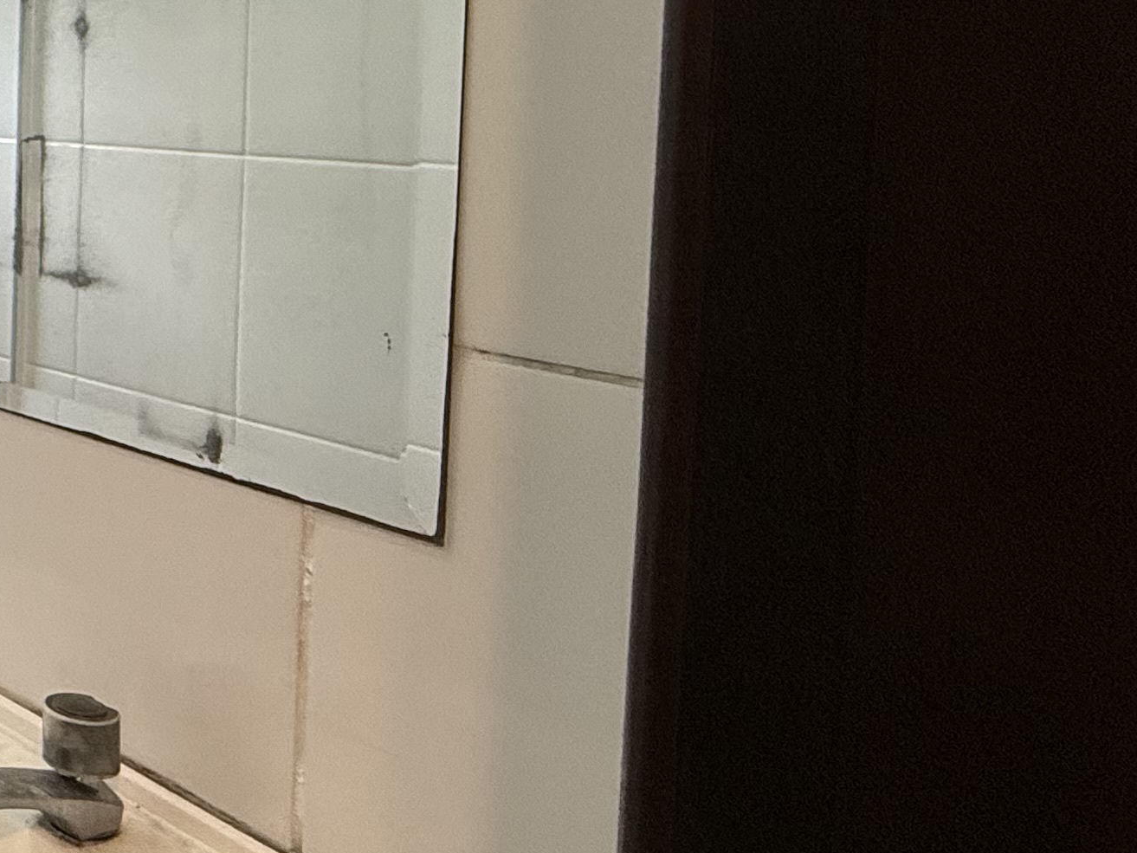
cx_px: -602
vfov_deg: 32.4
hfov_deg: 27.8
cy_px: 139
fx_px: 1413
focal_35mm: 43
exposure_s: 1/120
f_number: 2.2
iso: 200
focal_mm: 2.22
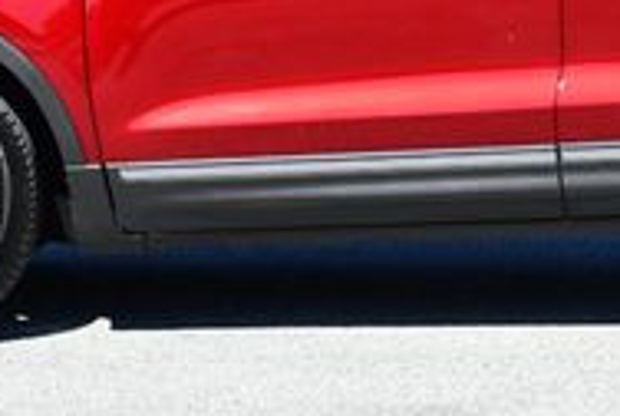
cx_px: 478
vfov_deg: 5.9
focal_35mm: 231
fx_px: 3985
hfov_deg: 8.9
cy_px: -198
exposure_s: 1/250
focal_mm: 34
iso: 160
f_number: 8
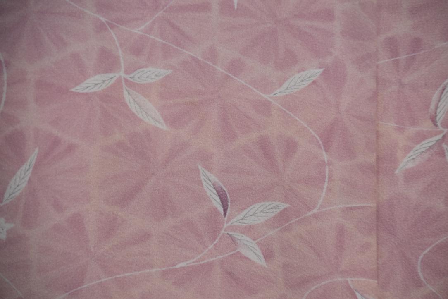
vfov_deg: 4.4
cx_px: 224
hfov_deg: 6.5
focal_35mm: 315
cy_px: 150
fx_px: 3920
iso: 2000
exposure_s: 1/125
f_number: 6.3
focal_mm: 210
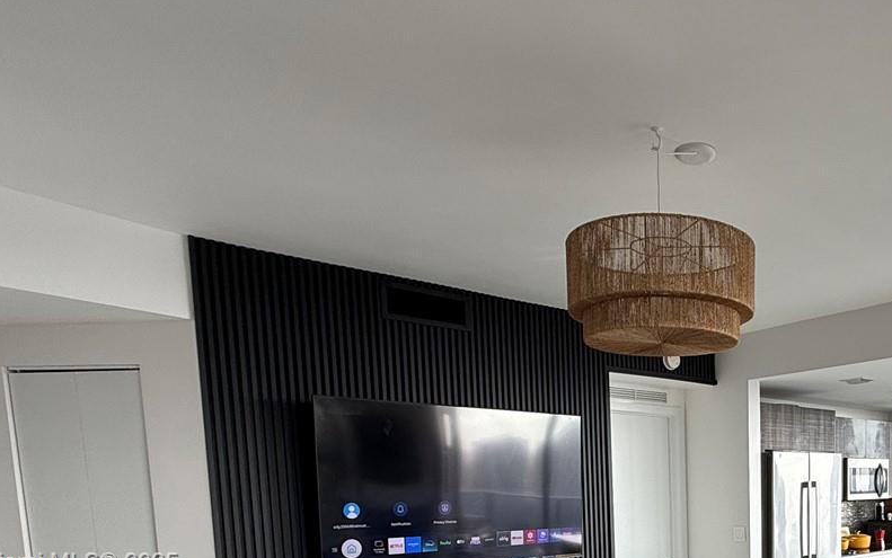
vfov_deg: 37.3
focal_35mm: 30
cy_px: 564
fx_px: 730
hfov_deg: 57.9
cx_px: 719
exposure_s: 1/99
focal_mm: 2.22
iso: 50
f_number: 2.2
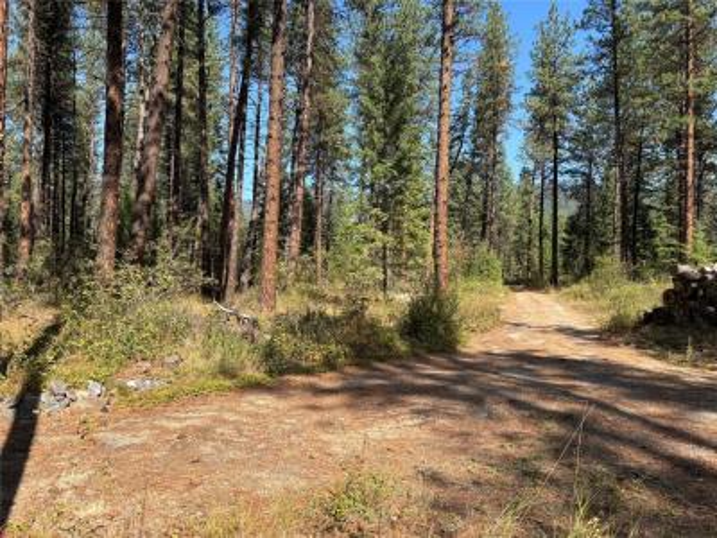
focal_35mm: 26
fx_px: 539
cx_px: 358
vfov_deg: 53.1
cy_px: 269
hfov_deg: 67.3
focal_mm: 5.96
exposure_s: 1/1344
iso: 50
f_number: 1.6
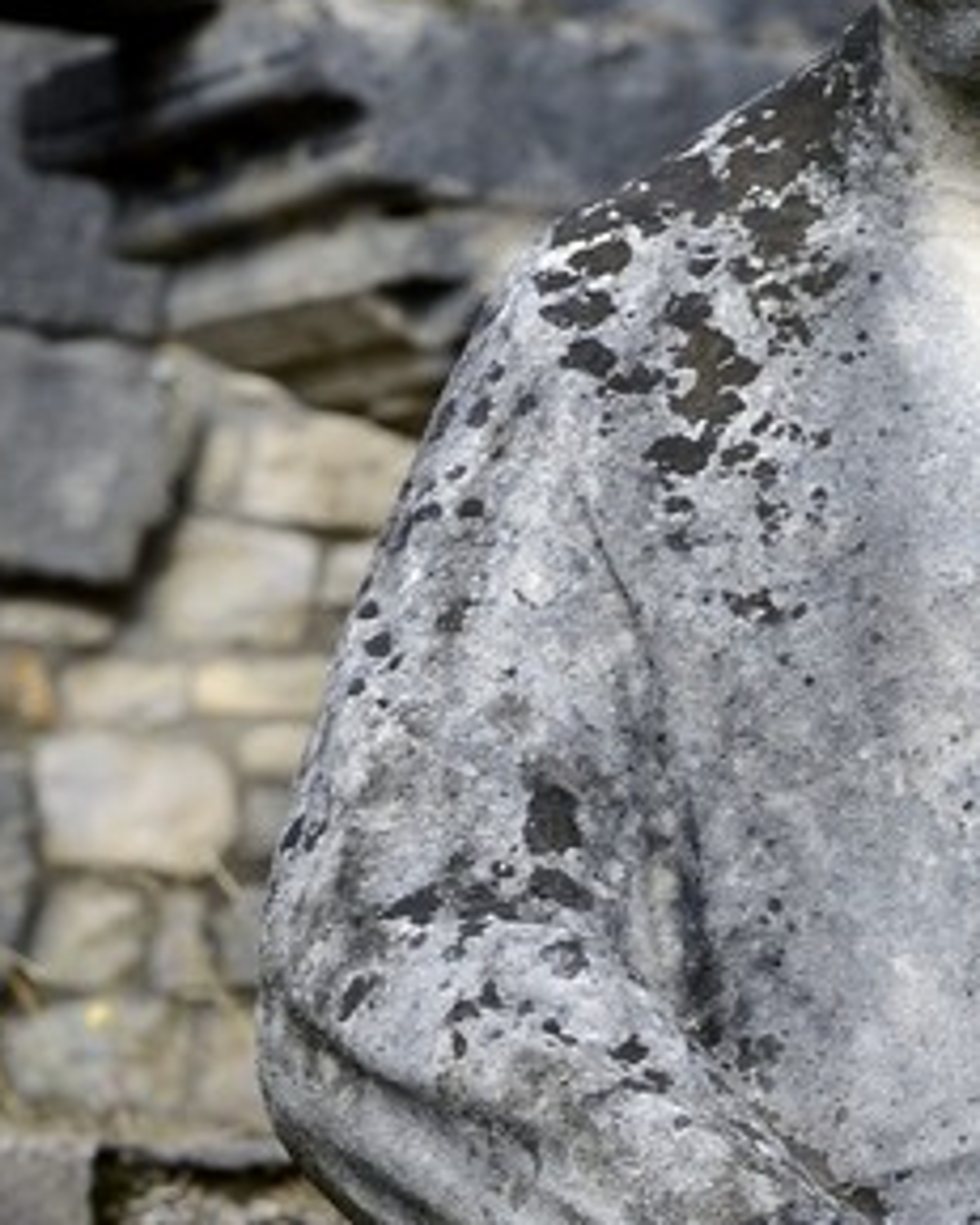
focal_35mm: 546
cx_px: 1190
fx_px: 19806
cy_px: 2310
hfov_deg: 2.8
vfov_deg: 3.5
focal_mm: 105
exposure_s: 1/200
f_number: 8
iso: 200
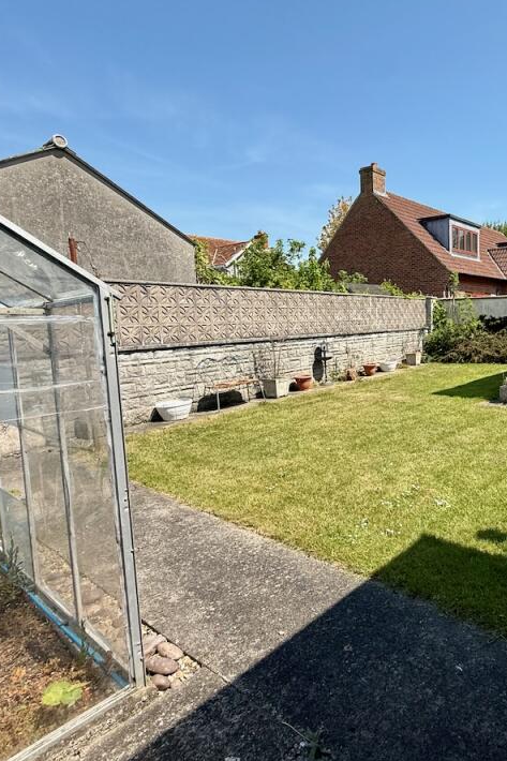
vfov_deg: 81.2
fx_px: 444
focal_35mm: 21
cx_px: 420
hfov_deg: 54.5
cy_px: 368
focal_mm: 2.22
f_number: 2.2
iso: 50
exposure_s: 1/1572
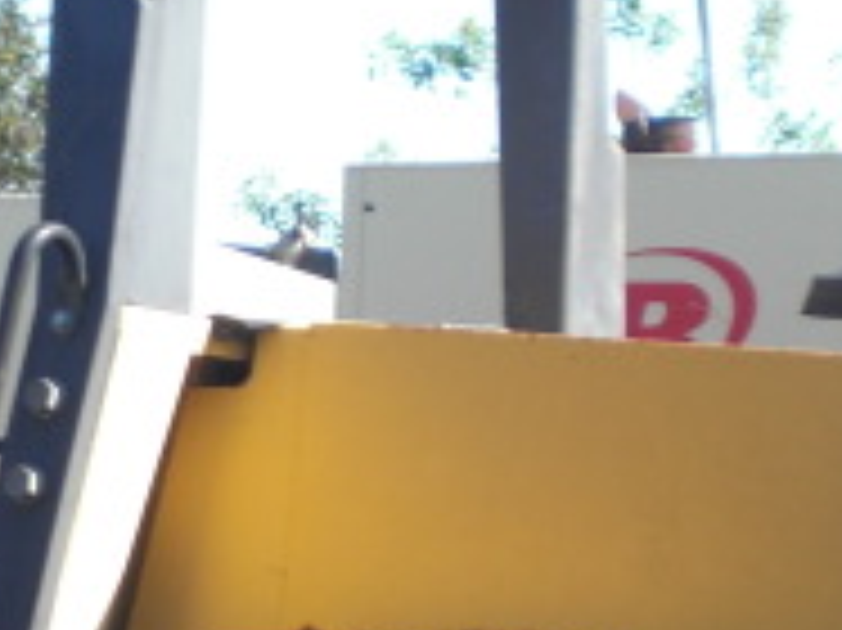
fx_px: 3160
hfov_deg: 15.1
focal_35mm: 130
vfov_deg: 11.2
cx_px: 216
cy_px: 693
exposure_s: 1/250
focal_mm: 6.3
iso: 64
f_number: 3.1
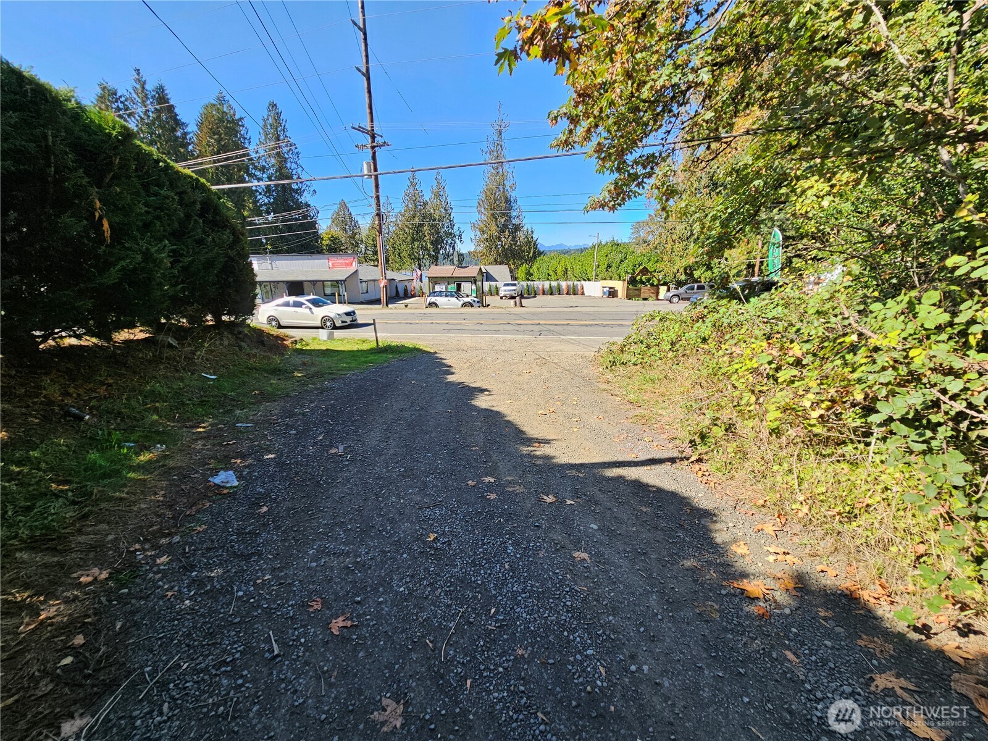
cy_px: 370
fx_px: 371
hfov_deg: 106.2
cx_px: 494
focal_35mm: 13
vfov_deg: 89.9
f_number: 2.2
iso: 50
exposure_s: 1/681
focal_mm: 2.2
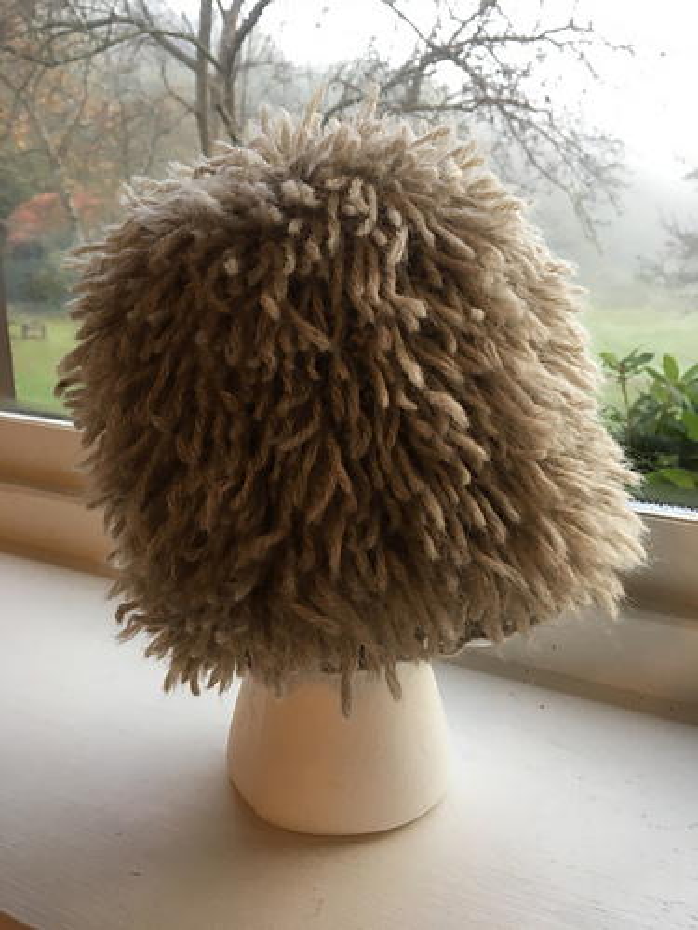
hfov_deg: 48.2
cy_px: 465
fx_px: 780
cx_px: 349
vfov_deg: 61.7
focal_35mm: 29
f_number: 2.2
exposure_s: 1/40
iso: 32
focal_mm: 4.15
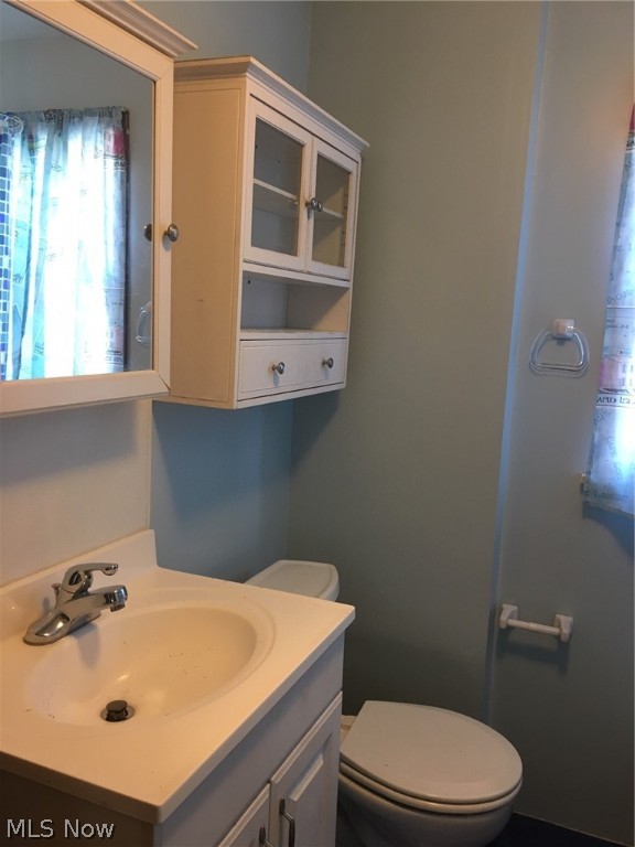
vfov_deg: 61.7
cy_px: 424
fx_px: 709
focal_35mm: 29
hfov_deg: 48.2
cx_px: 318
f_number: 2.2
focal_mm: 4.15
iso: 80
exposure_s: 1/30
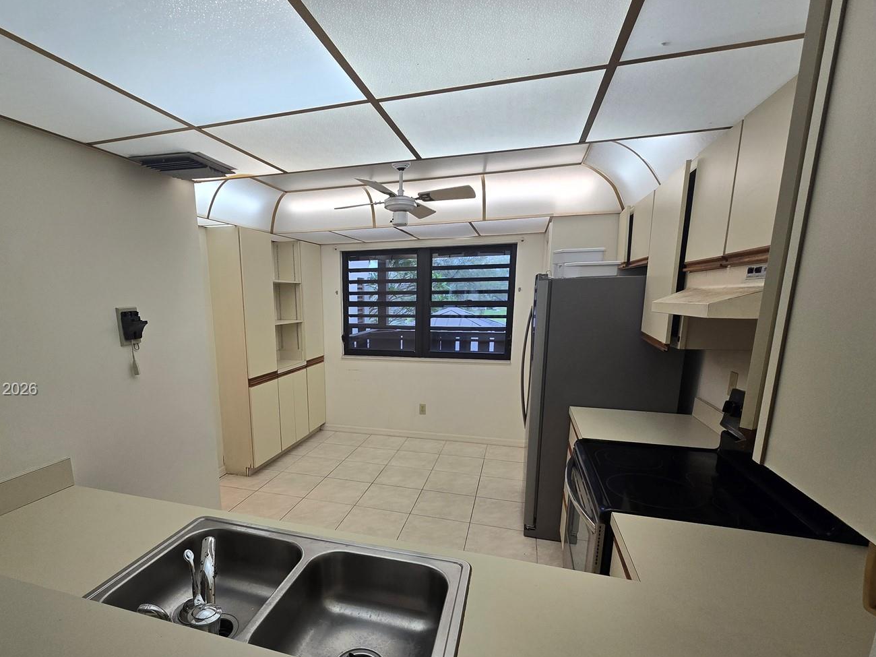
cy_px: 390
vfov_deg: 77.3
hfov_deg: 93.7
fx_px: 405
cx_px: 367
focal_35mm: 16
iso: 64
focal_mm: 2.2
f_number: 2.2
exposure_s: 1/120
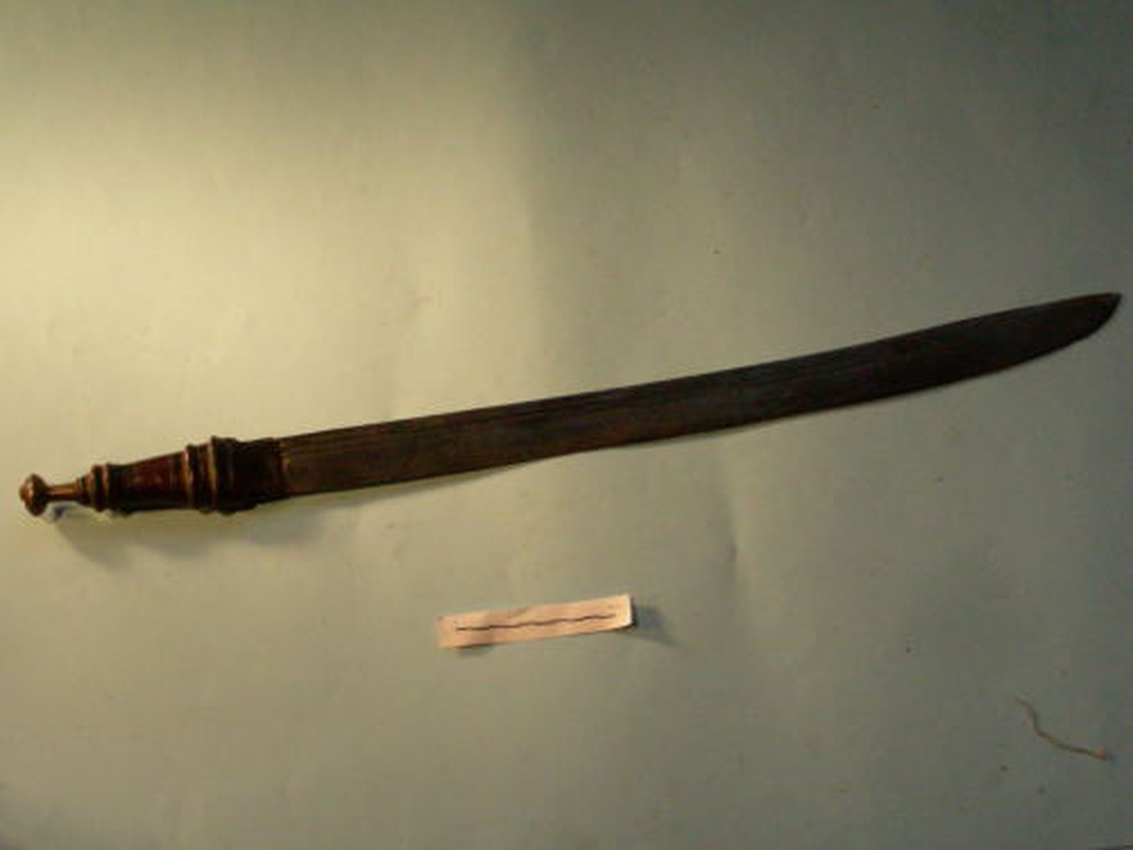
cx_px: 566
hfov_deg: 36.2
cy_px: 425
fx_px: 1735
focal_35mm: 53
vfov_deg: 27.5
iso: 400
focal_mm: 8.8
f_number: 4
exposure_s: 1/386
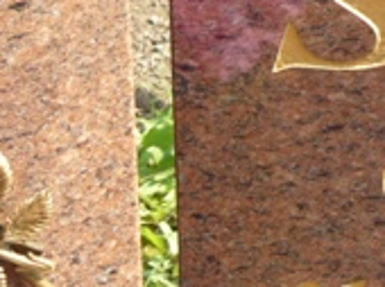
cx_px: 433
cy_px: -43
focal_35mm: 373
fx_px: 4143
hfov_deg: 5.3
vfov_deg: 4.0
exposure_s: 1/125
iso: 100
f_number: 4
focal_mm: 16.5
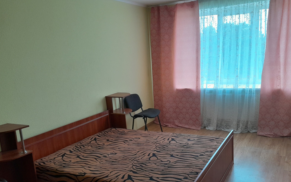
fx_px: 262
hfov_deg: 58.0
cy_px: 109
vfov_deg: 38.2
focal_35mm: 33
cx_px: 160
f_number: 1.8
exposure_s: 1/50
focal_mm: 4
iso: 100
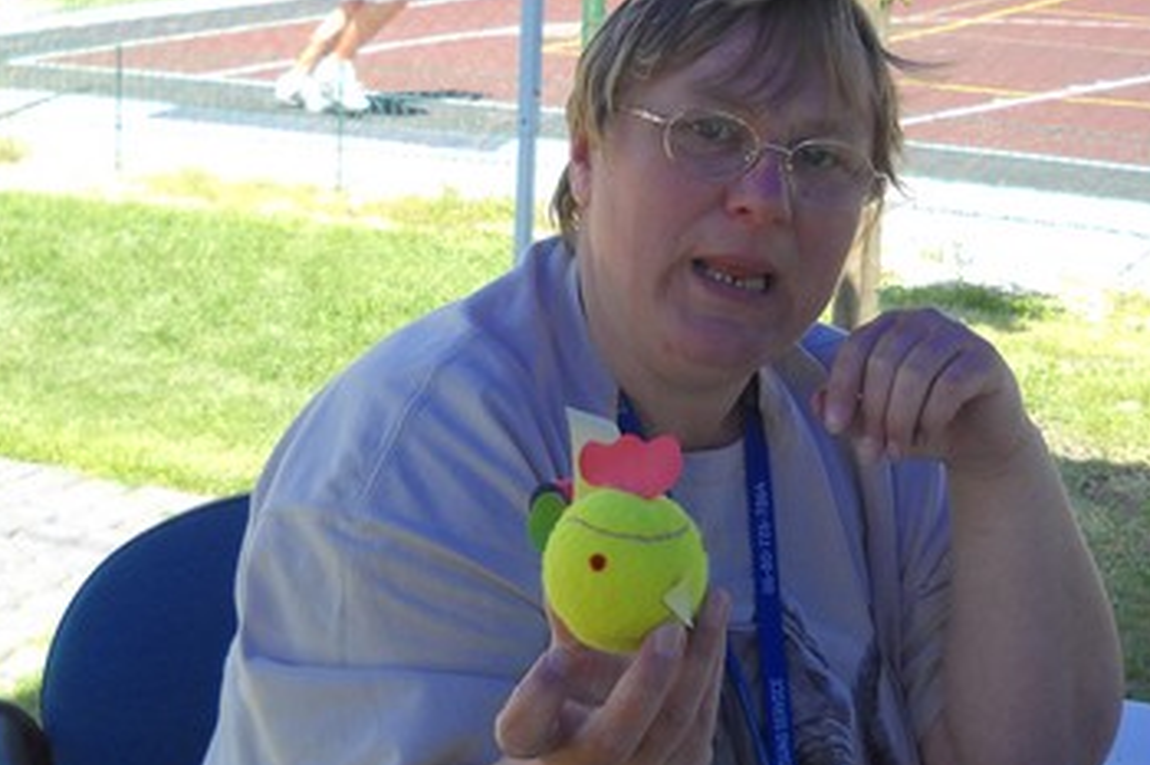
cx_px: 703
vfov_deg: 20.3
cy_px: 442
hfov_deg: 30.0
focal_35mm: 67
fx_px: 2139
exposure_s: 1/260
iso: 64
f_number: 3.1
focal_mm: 6.72
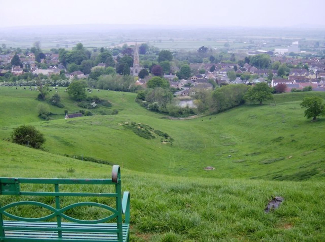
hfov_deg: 41.3
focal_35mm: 46
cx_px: 162
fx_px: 431
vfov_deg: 31.4
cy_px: 121
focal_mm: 7.7
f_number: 3.1
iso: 100
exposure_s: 1/349
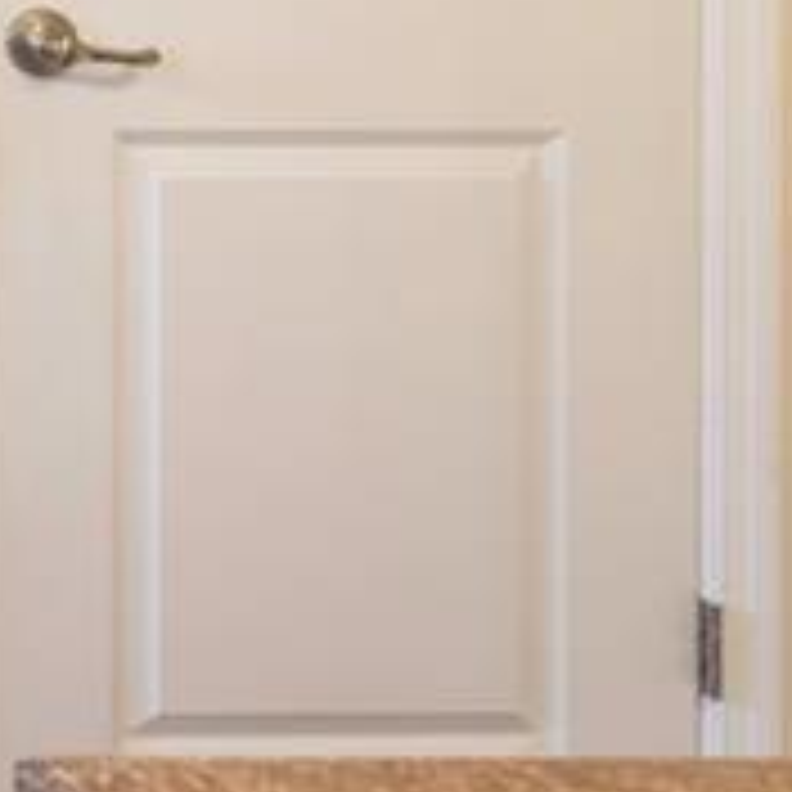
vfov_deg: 19.3
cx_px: -1256
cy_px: -515
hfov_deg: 13.7
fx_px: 1916
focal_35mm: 74
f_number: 4
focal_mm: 15
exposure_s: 1/60
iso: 400
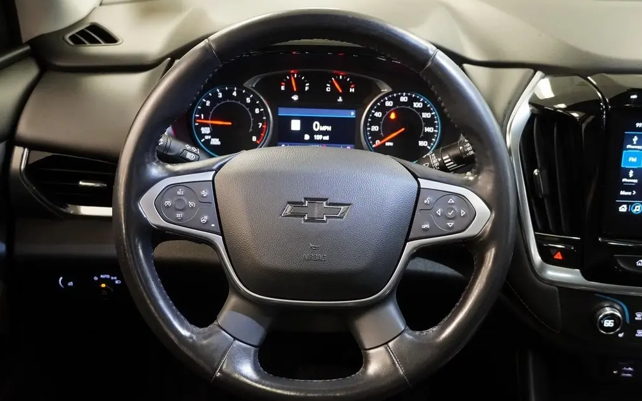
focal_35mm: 50
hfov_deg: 40.3
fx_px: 875
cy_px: 204
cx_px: 322
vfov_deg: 25.8
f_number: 4.5
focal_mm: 32
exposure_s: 1/30
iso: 6400
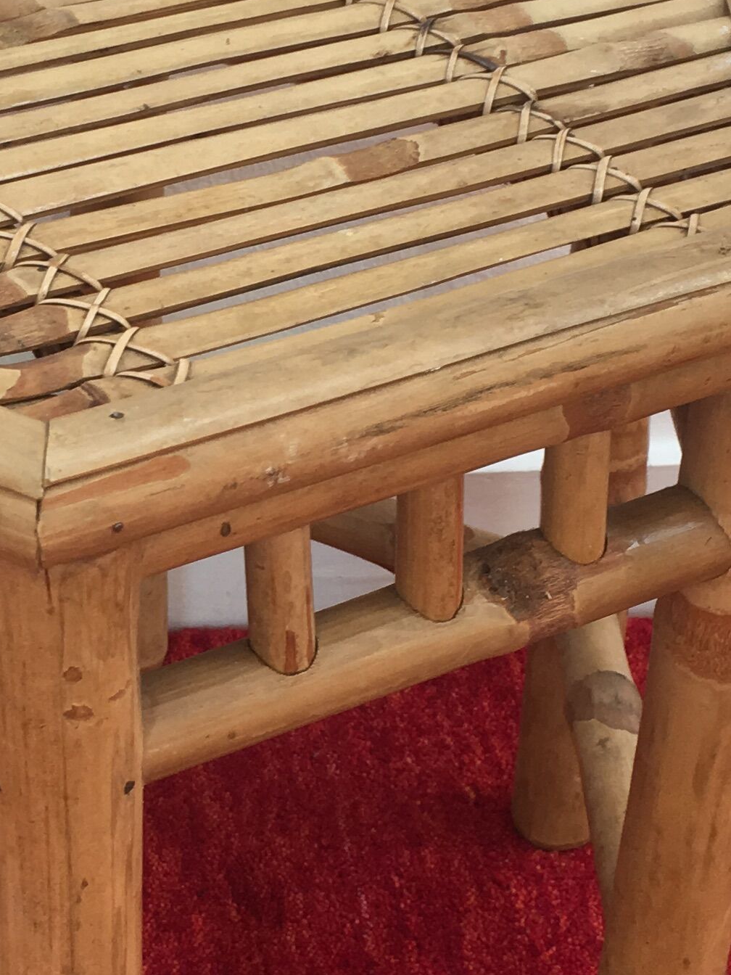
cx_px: 99
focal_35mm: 87
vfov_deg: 22.5
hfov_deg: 16.8
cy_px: 467
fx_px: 2450
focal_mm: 4.15
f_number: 2.2
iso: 32
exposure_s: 1/50
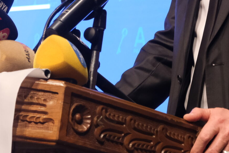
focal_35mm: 172
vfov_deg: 7.9
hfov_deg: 11.9
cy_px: -55
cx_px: 139
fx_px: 1094
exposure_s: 1/50
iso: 4000
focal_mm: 39
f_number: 5
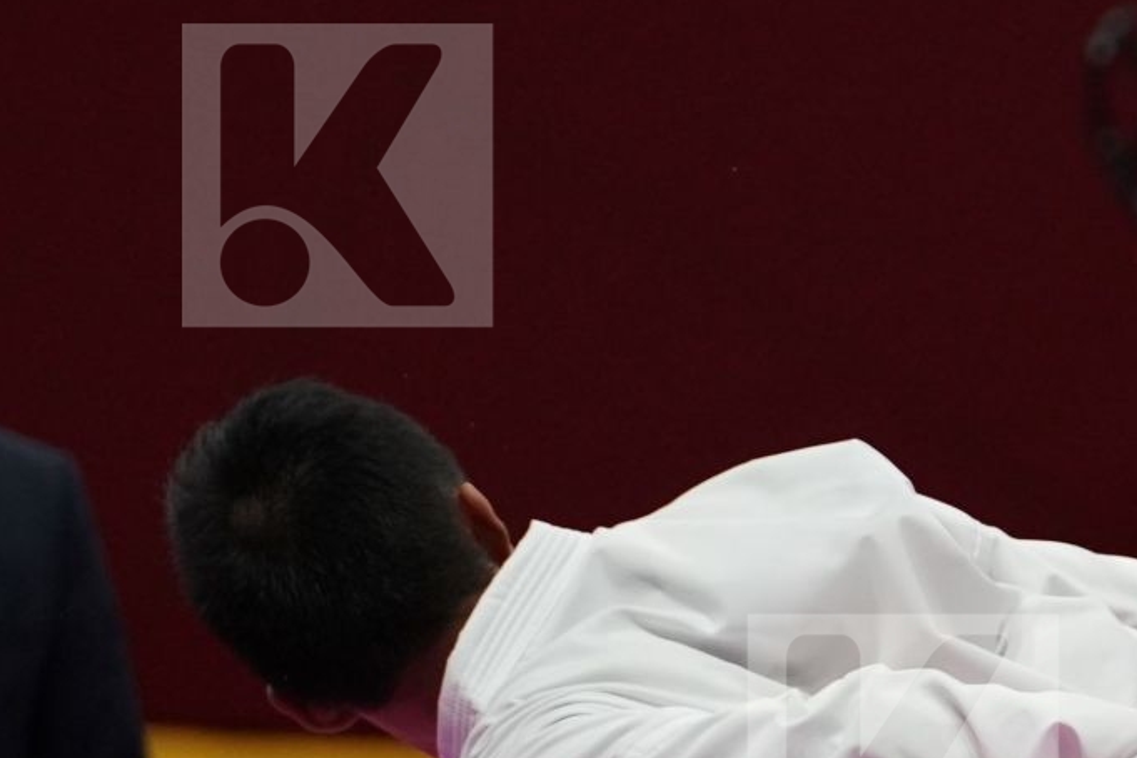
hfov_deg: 2.6
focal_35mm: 793
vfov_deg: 1.7
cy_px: 766
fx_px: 25044
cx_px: 1469
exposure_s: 1/1000
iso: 2500
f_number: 4
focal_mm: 200
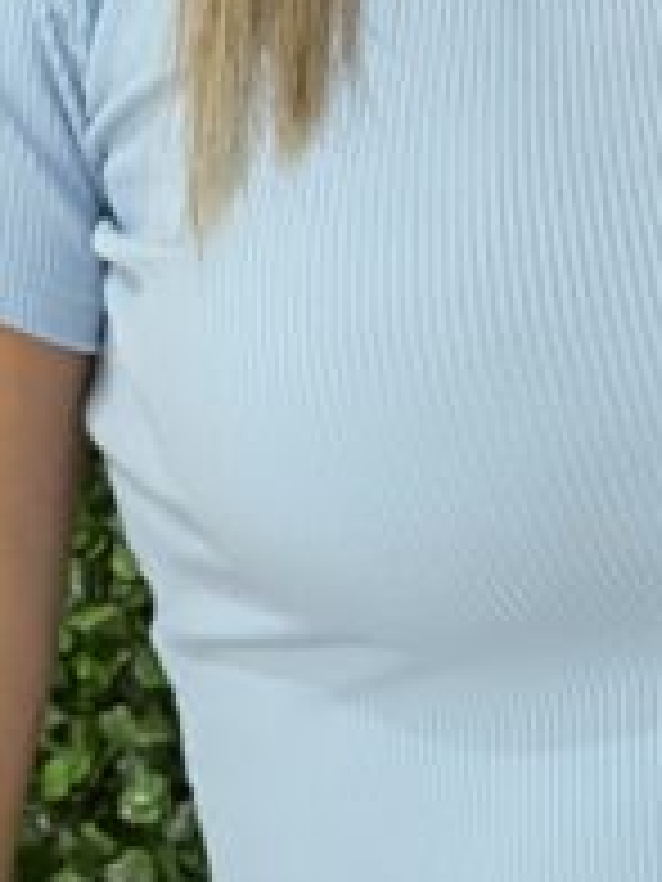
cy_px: -16
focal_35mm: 366
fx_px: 9333
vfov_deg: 5.4
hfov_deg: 4.1
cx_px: 842
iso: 200
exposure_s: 1/120
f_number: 2.8
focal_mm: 9
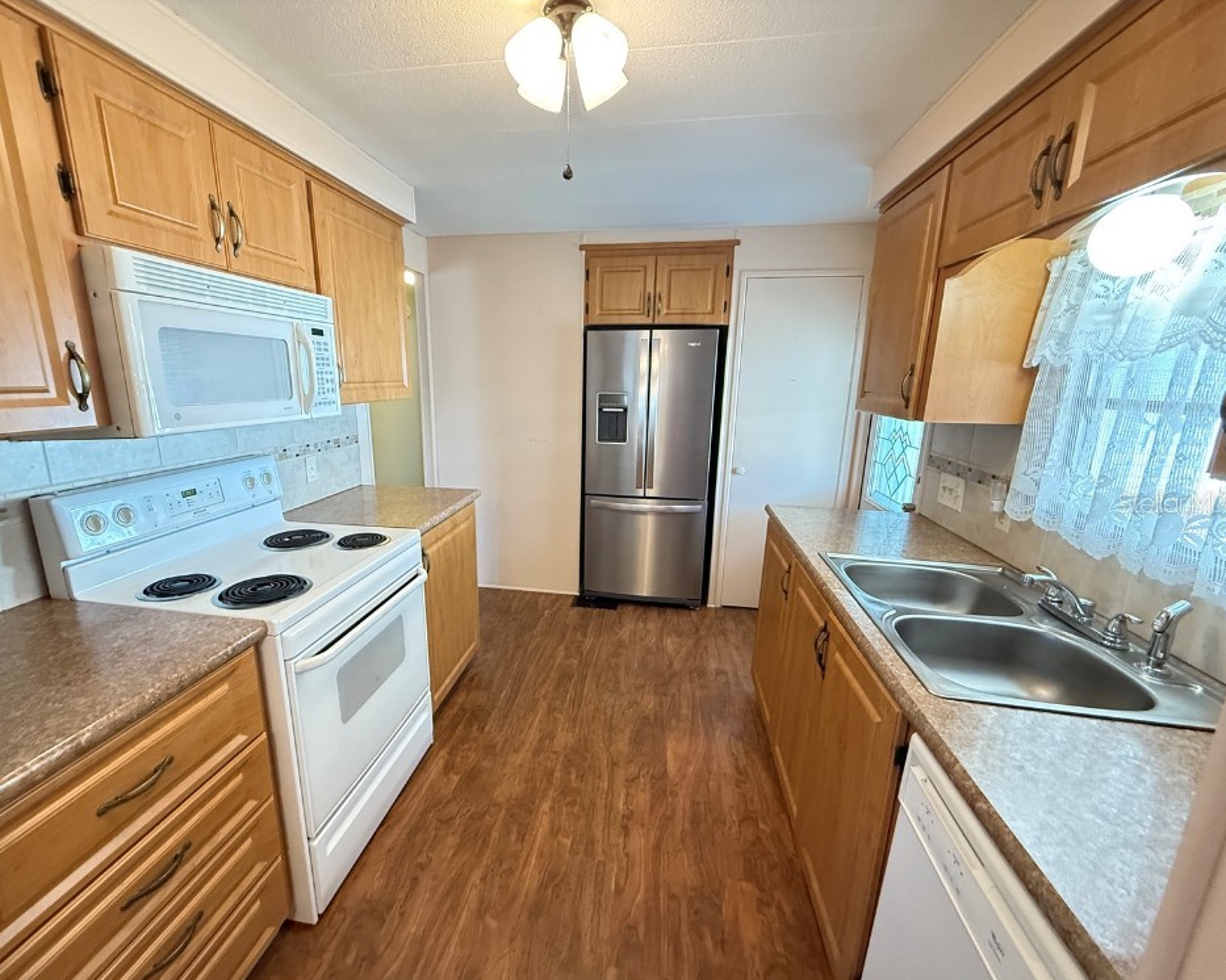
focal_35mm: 15
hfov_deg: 96.6
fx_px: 544
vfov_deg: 84.0
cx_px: 569
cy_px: 502
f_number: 2.2
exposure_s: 1/60
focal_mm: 2.22
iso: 640
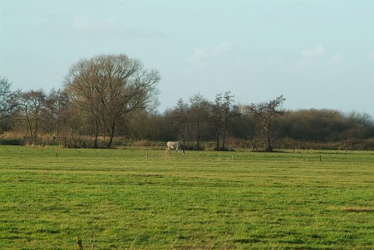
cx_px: 187
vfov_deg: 6.8
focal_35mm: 203
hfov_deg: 10.1
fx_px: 2111
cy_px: 125
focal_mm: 135
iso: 400
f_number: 8
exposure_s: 1/350
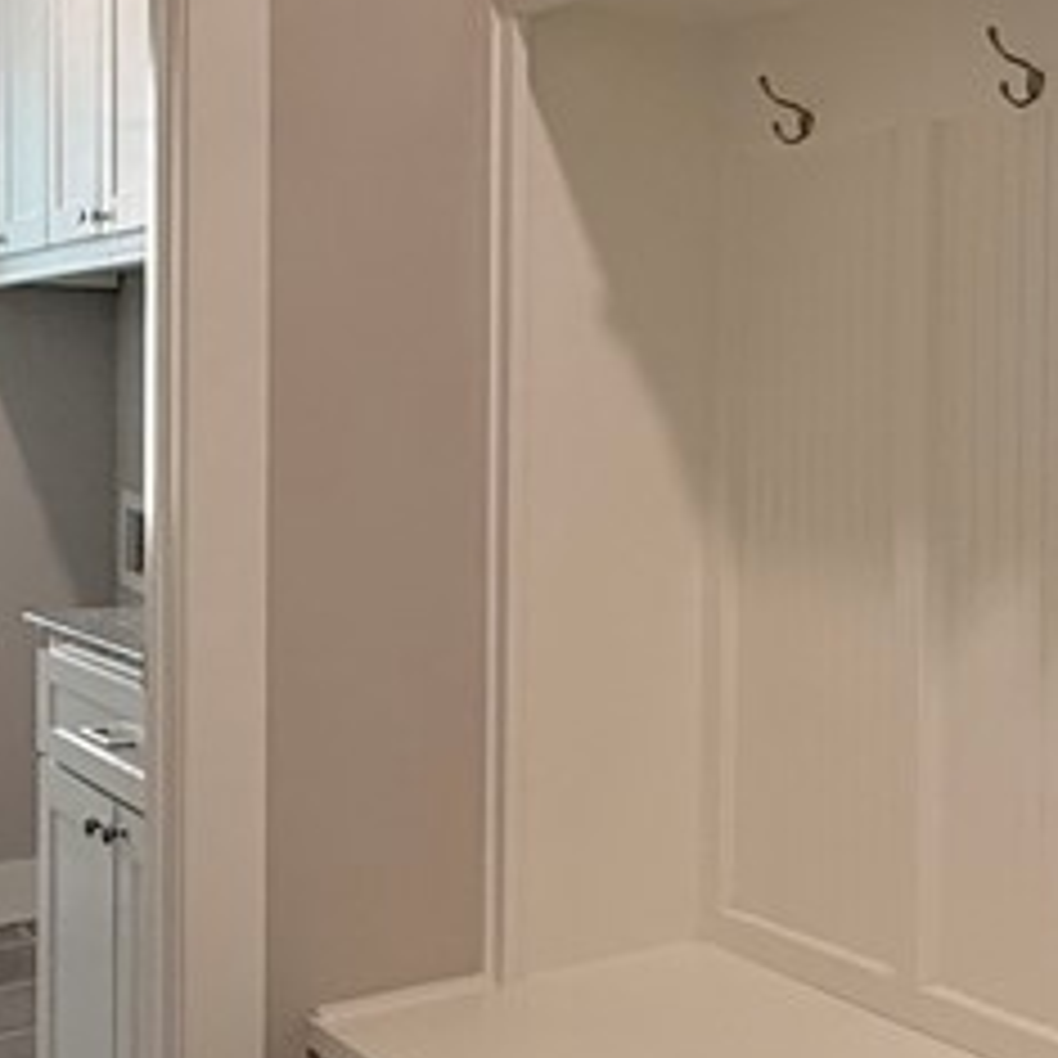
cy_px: 432
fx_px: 1867
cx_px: 968
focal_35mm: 54
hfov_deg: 30.2
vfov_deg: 31.6
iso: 320
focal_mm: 2.22
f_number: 2.2
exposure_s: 1/120
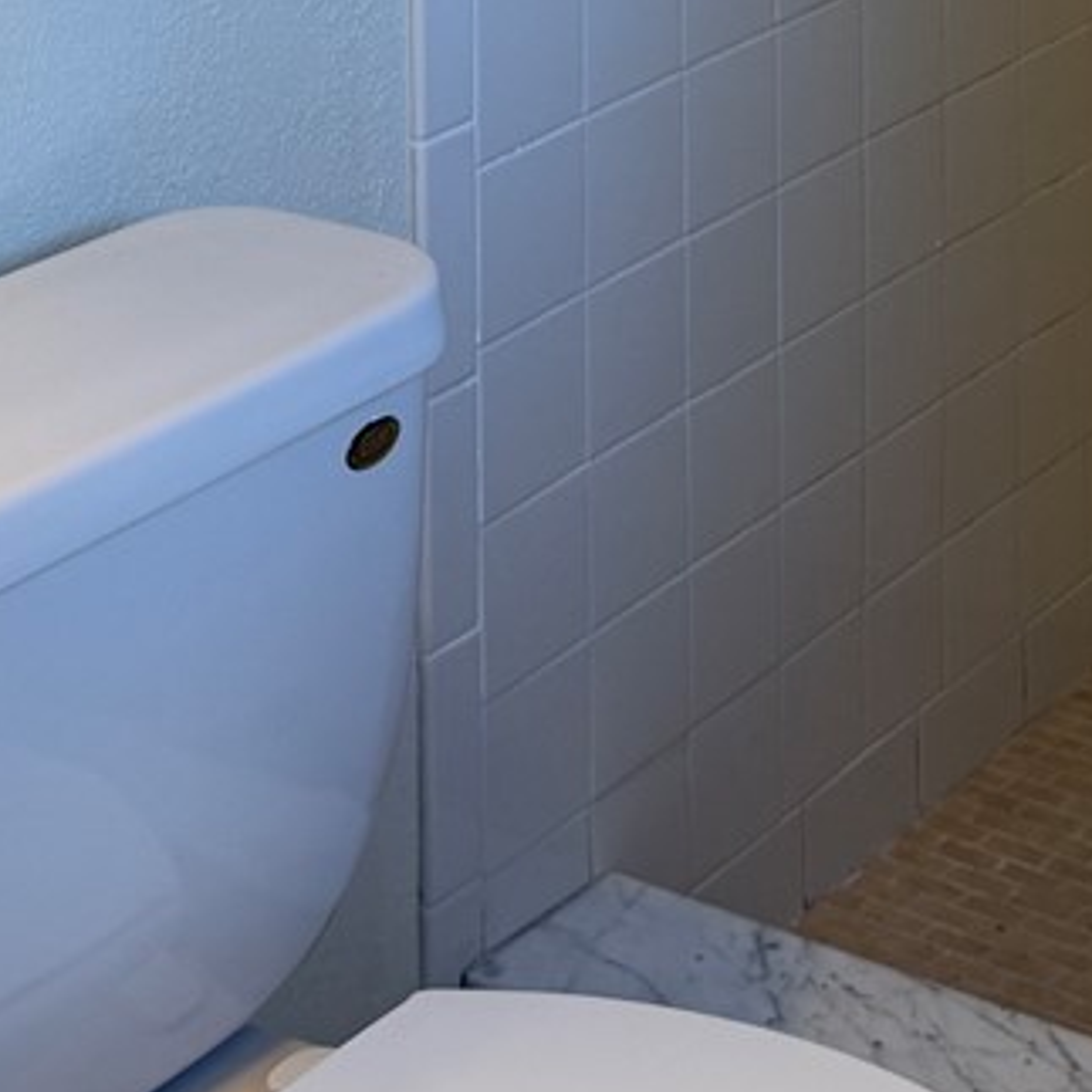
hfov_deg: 16.5
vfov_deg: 15.6
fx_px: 3747
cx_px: 730
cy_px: -416
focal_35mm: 105
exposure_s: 1/120
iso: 80
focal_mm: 6.76
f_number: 1.78
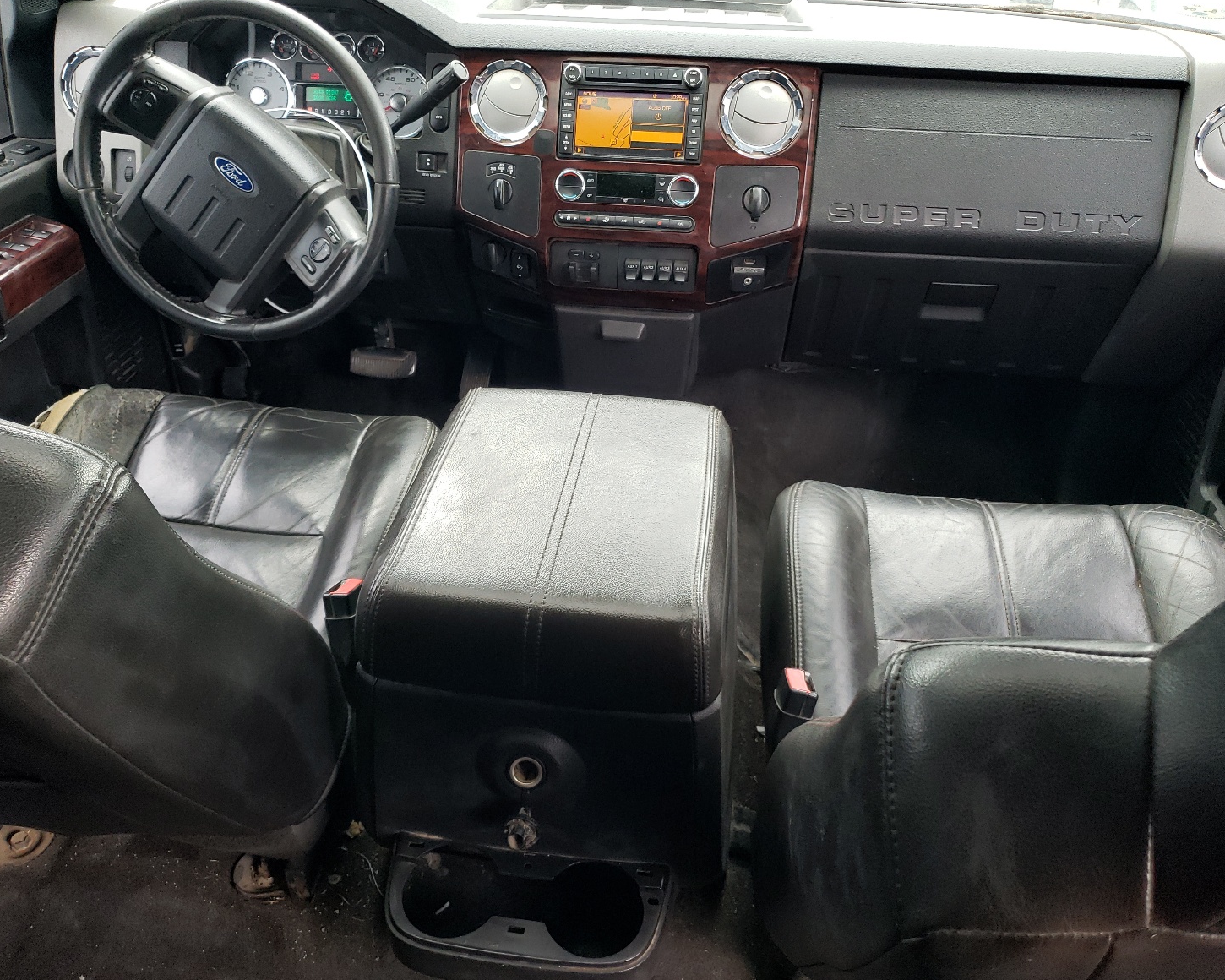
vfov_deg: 51.5
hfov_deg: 62.2
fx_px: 1015
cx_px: 596
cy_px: 483
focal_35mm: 28
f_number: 1.5
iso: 99
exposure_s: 1/120
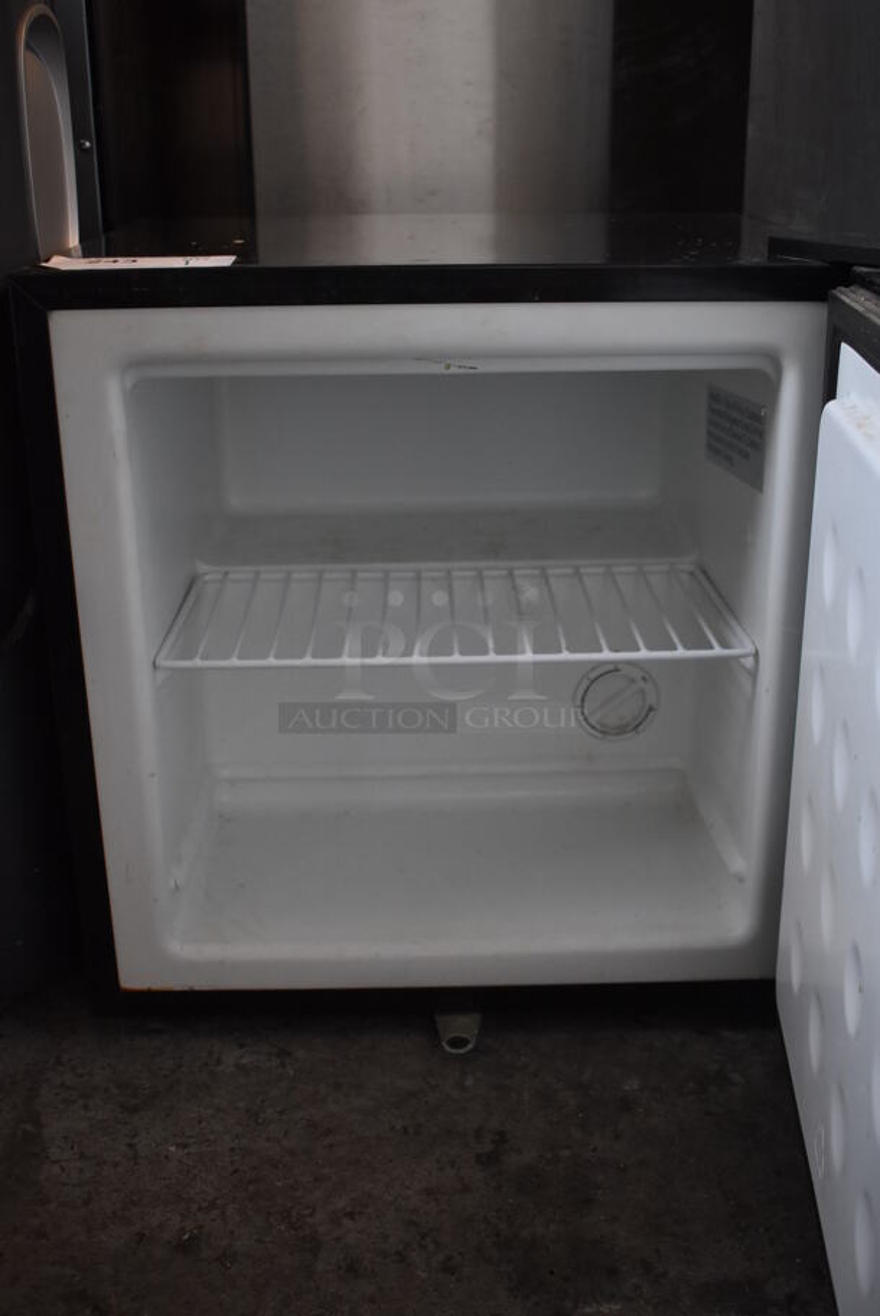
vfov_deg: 47.9
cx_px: 440
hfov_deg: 33.1
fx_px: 1483
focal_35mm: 40
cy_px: 658
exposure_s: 1/125
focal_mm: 27
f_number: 4
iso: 1600
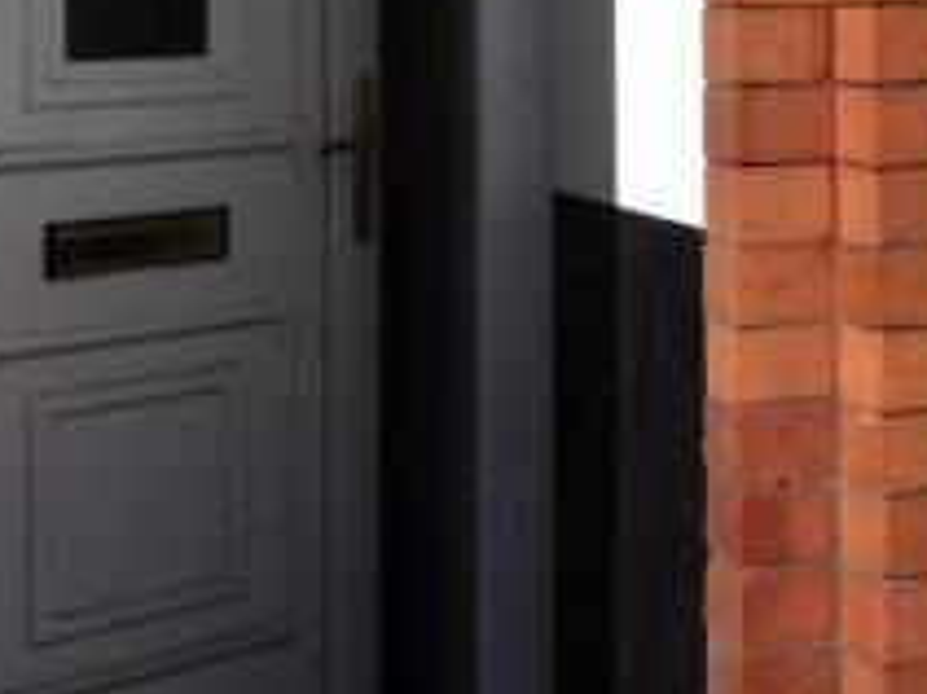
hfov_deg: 19.2
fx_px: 2596
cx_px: 1079
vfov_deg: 14.7
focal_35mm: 97
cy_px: -156
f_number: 2.4
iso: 50
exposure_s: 1/2747
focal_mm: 4.28
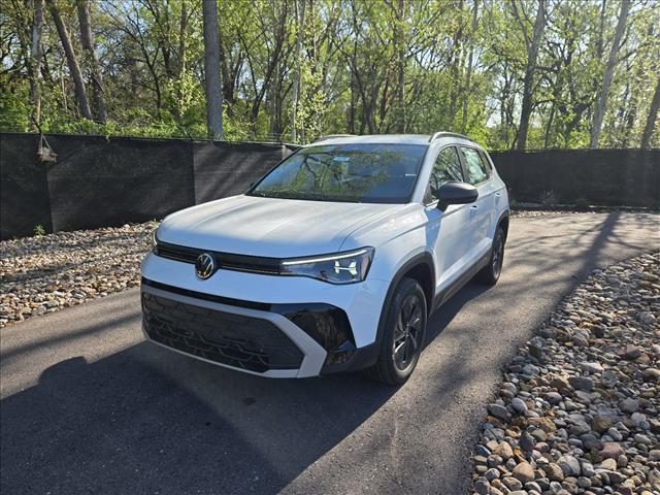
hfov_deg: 73.9
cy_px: 248
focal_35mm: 23
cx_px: 330
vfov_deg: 58.9
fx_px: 439
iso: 80
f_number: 1.8
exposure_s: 1/2000
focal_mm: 5.4
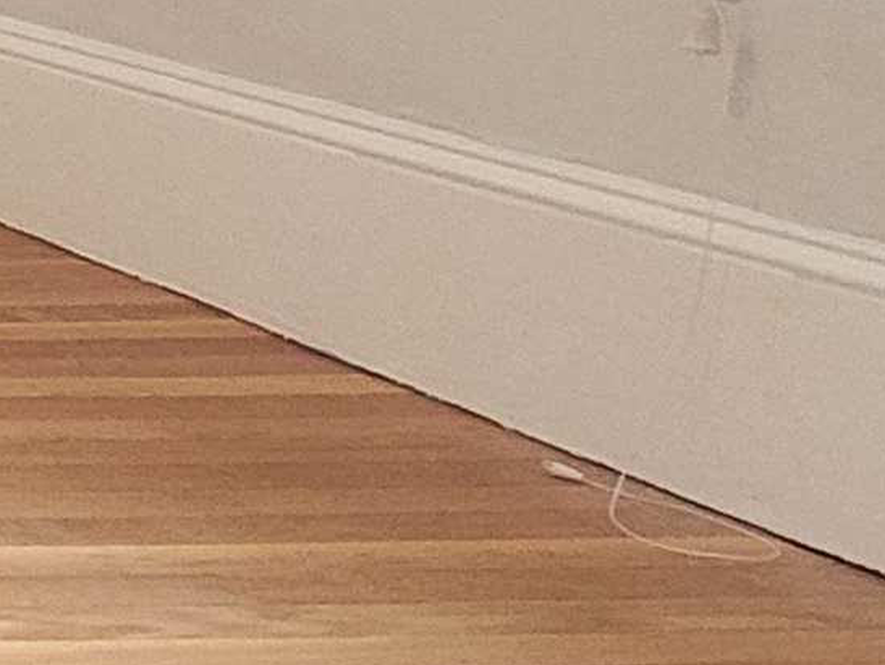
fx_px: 2430
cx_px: -1464
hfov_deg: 13.0
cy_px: -358
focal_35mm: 95
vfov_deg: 14.4
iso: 400
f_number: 2.2
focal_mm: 1.74
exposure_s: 1/60
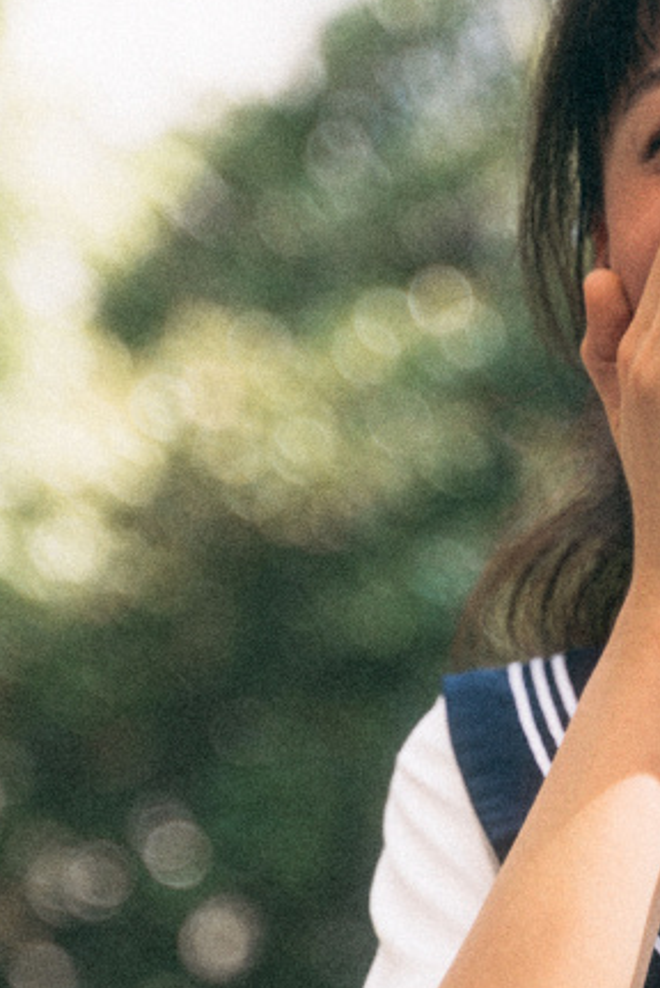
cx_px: 791
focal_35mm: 178
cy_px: 864
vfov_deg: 11.5
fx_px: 4887
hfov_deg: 7.7
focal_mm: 64
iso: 100
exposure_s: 1/320
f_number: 2.8
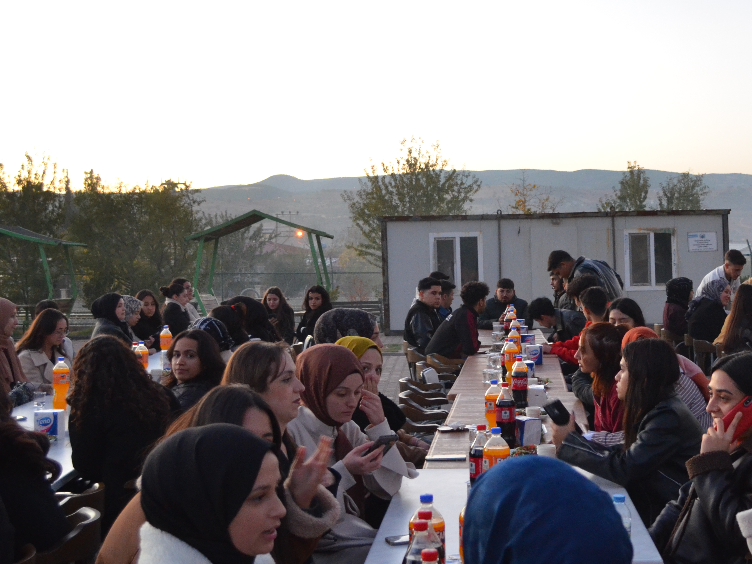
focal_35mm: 56
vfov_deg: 26.1
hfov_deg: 34.0
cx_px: 513
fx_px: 1217
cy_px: 258
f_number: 4
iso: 1600
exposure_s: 1/60
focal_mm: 24
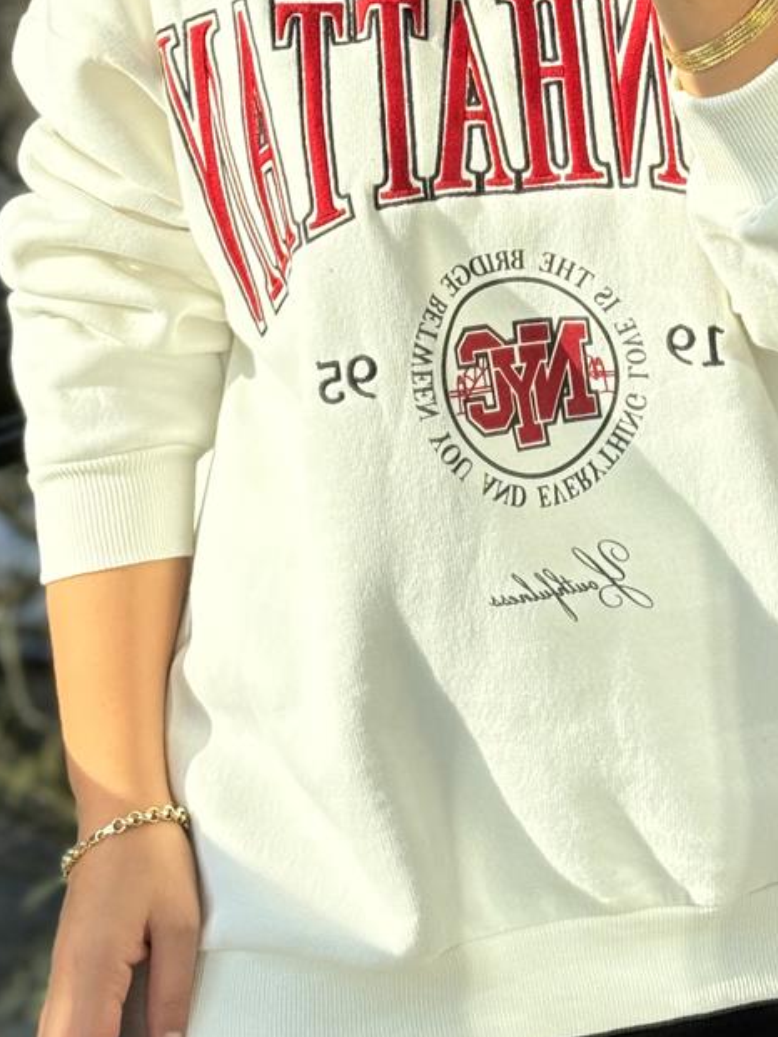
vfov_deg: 18.9
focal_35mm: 103
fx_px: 3086
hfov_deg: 14.3
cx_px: 613
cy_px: 190
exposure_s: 1/1027
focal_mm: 6.86
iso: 64
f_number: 1.78
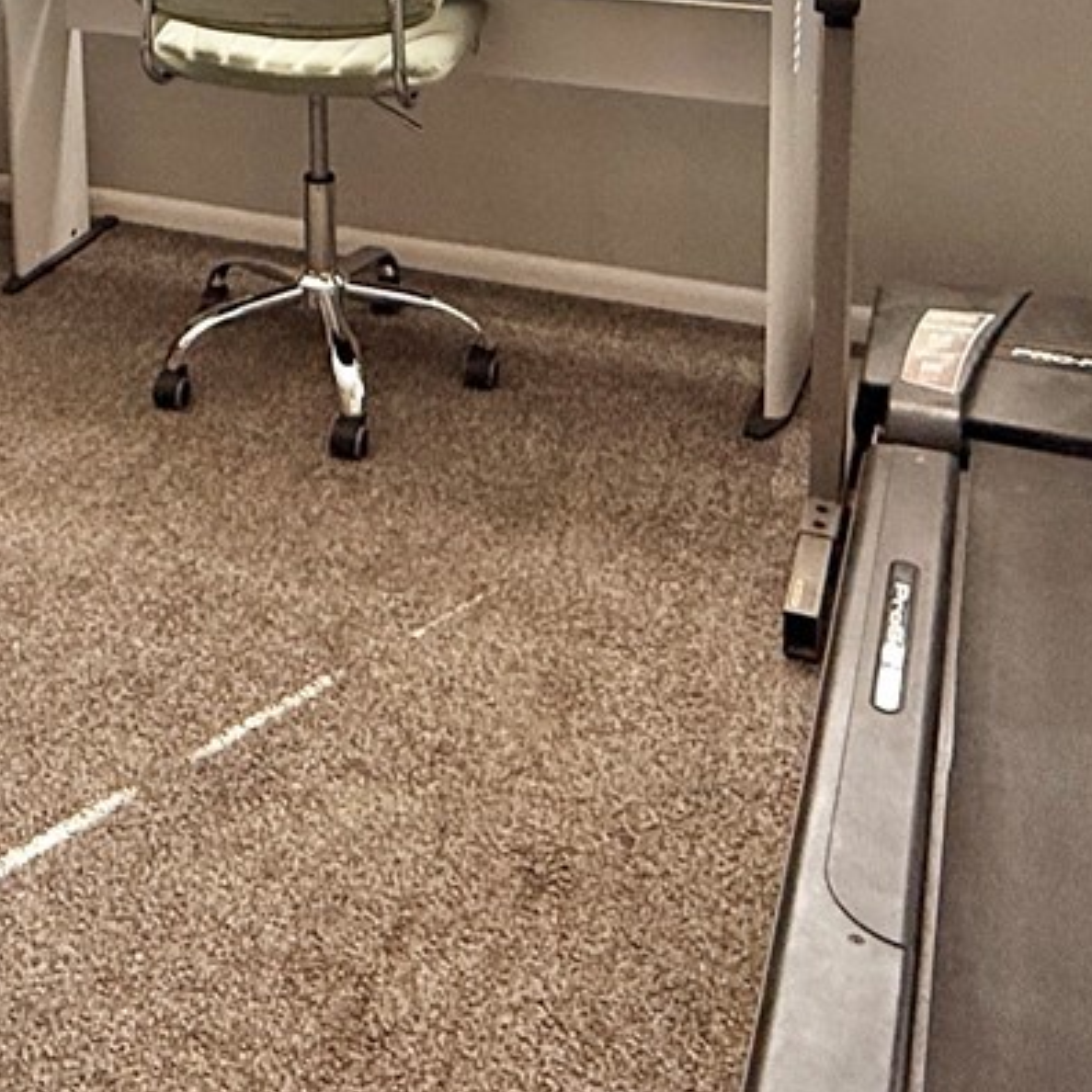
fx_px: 1785
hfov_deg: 32.7
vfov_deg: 29.7
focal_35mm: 50
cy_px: -179
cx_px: 157
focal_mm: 2.22
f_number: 2.2
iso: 50
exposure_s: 1/179
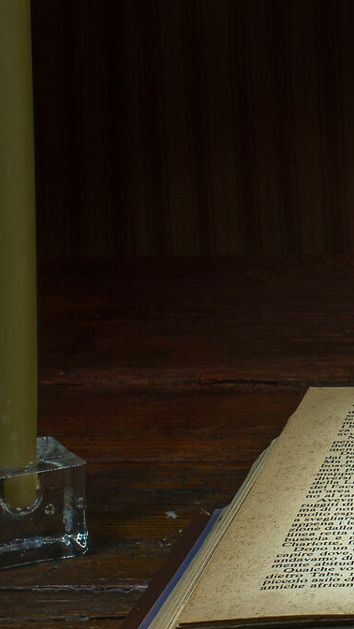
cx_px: 715
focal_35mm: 131
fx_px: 2186
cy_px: 149
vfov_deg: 16.3
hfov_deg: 8.7
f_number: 20
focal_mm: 35
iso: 100
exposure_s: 12
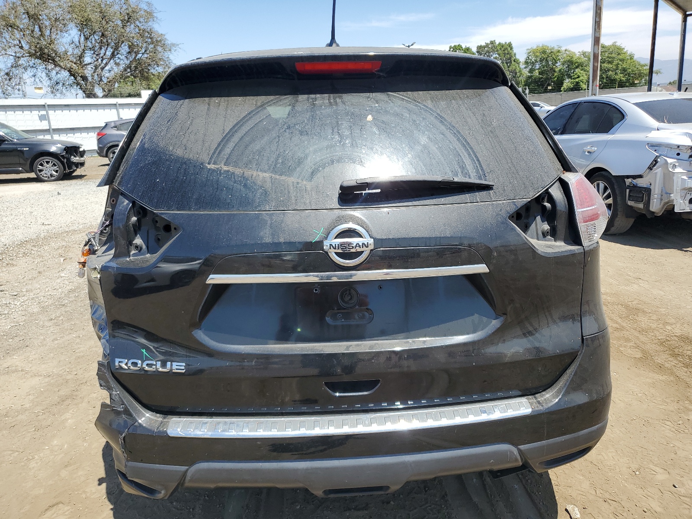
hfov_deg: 67.3
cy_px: 260
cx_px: 346
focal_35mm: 26
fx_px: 520
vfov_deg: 53.1
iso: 50
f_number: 1.5
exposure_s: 1/2000
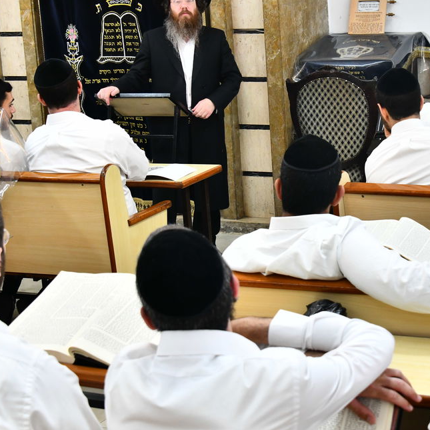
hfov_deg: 20.6
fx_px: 1166
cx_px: 363
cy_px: 166
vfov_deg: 20.9
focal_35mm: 83
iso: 1250
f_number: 5.6
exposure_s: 1/200
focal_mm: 45
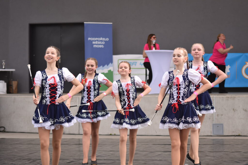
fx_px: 1757
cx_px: 124
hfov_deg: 8.1
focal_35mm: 255
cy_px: 82
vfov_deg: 5.4
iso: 400
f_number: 4.5
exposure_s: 1/1000
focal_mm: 170
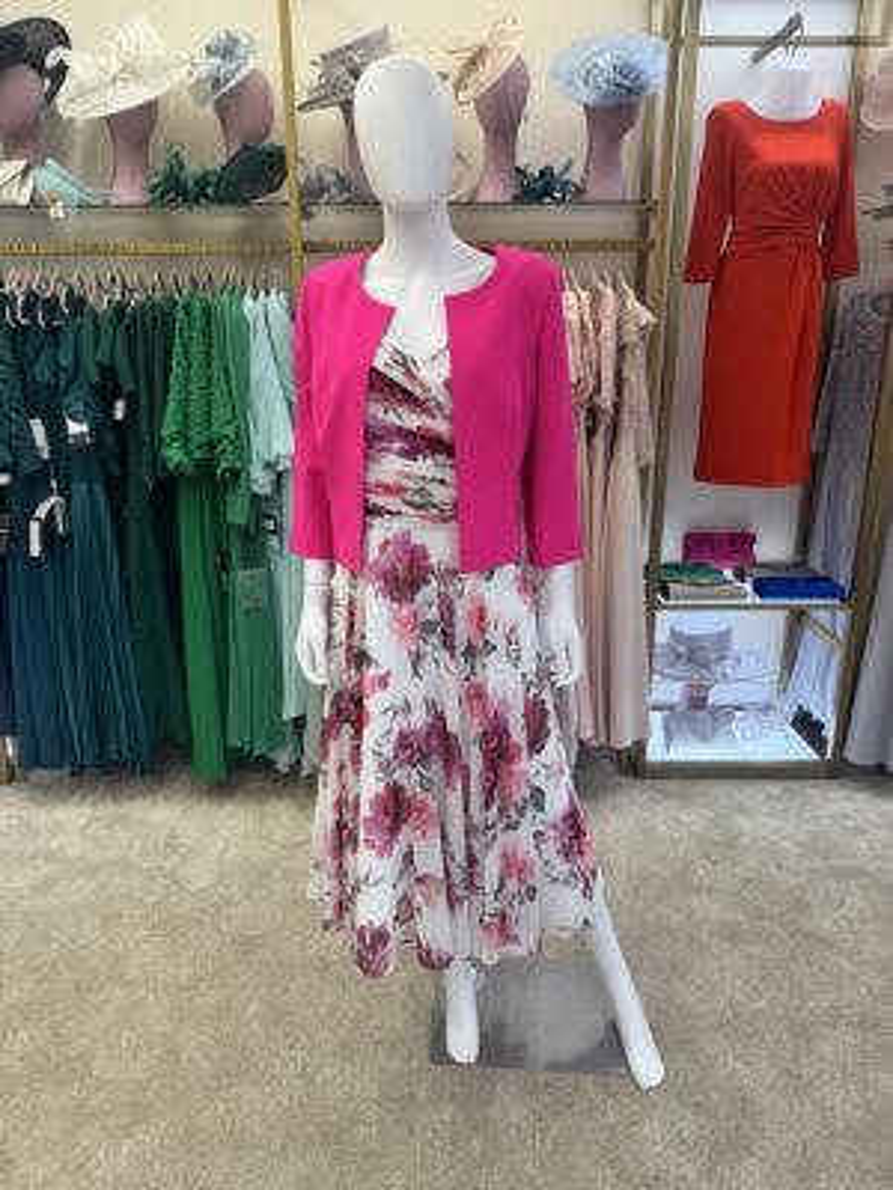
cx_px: 446
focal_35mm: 24
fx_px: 826
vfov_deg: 71.6
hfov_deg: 56.8
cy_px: 595
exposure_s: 1/121
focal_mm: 6.76
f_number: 1.78
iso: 64
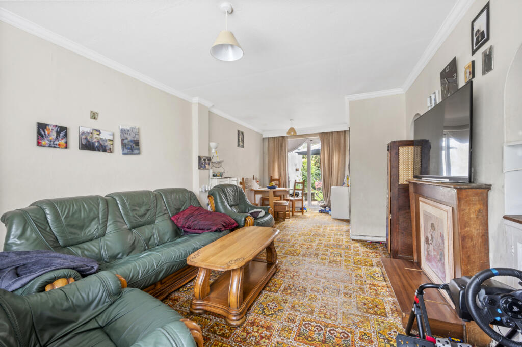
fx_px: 203
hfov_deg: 104.3
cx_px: 261
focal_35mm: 14
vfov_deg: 81.1
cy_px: 174
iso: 200
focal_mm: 14
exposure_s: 4
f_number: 16
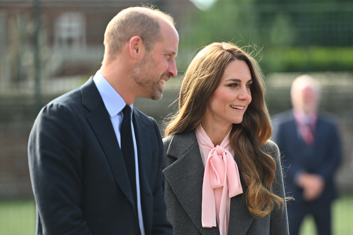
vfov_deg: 7.6
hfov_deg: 11.4
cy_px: 118
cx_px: 176
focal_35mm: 180
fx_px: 1765
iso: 400
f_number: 2.8
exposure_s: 1/1600
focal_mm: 180
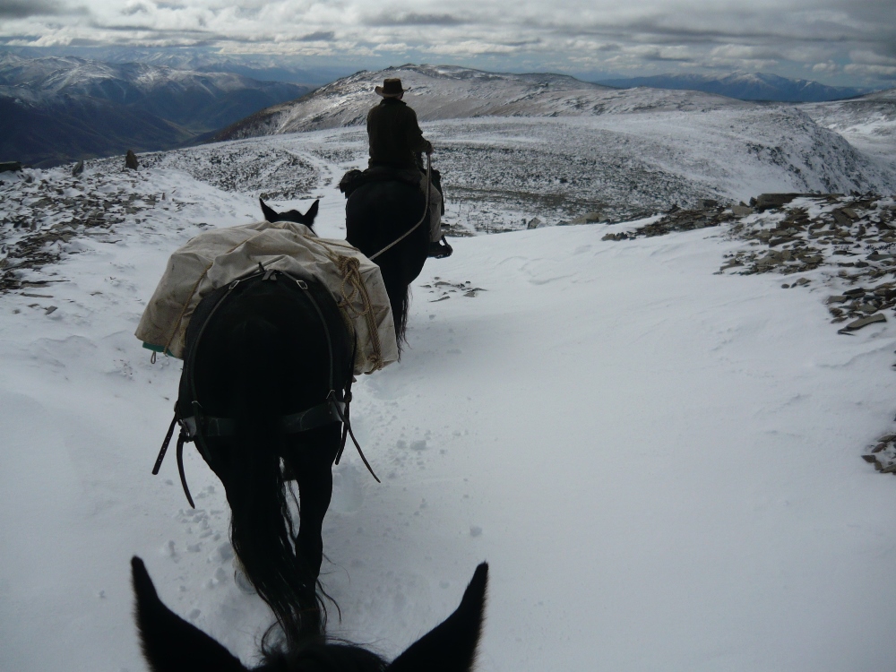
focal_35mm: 33
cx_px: 448
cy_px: 336
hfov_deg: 55.4
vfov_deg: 42.9
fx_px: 854
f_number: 8
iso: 100
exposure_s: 1/800
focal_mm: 5.5
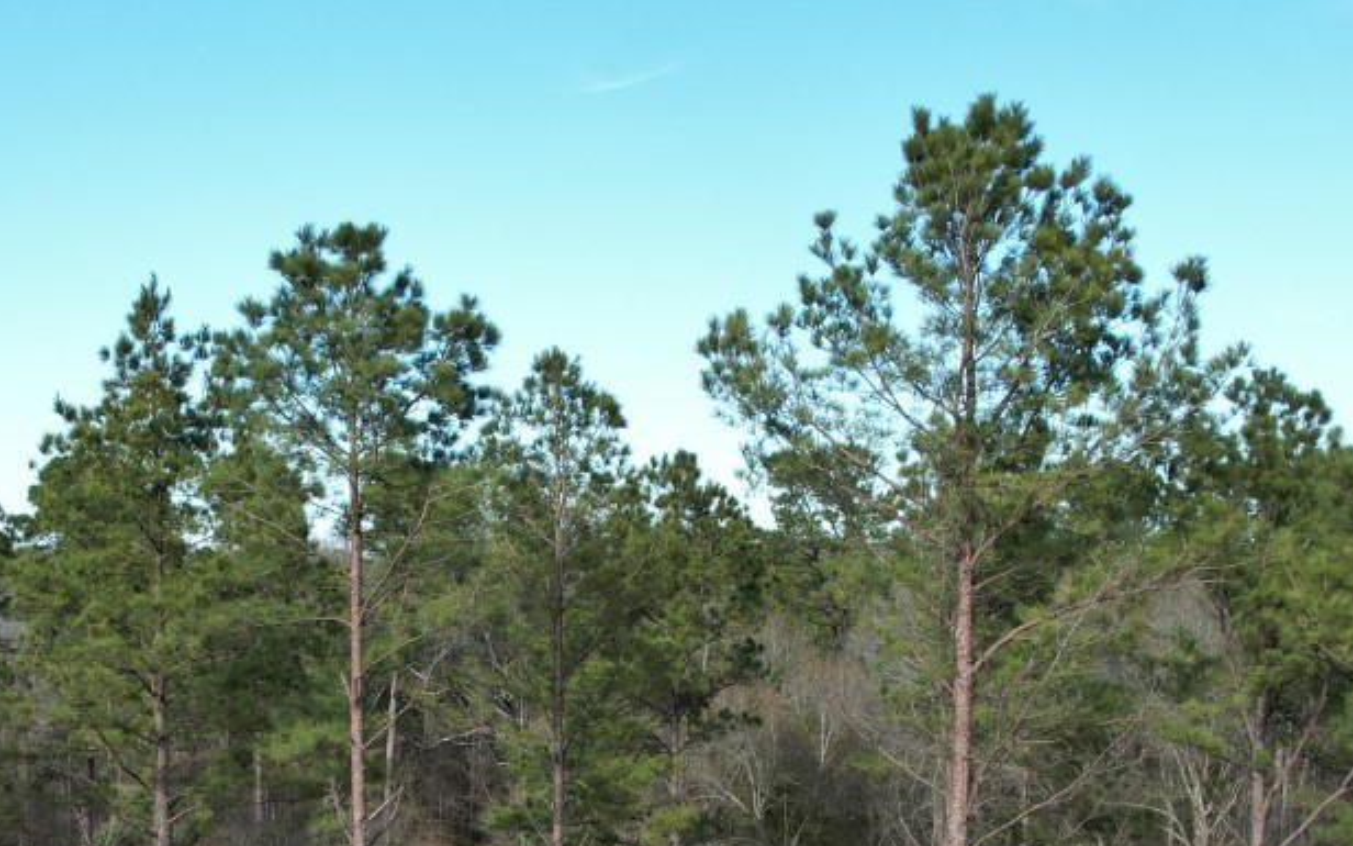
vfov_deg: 21.3
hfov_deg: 34.2
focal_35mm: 59
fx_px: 2176
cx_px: 426
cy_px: 828
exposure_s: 1/800
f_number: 2.8
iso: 100
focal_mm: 8.38
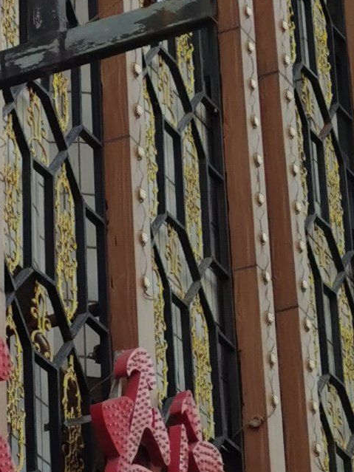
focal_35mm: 235
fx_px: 3205
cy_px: -252
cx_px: 52
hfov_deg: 6.3
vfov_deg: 8.2
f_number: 1.8
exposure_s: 1/833
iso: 50
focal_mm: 5.58
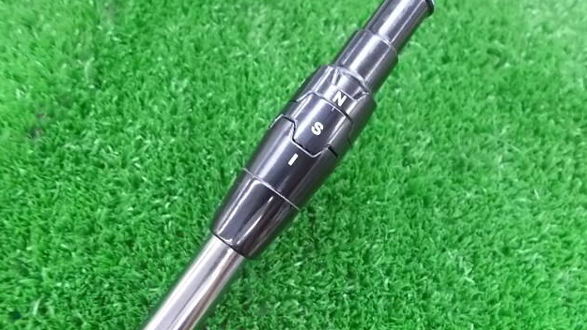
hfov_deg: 66.0
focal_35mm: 29
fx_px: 452
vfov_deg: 40.1
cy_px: 137
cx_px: 298
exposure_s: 1/30
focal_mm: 4.6
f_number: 3.2
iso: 800
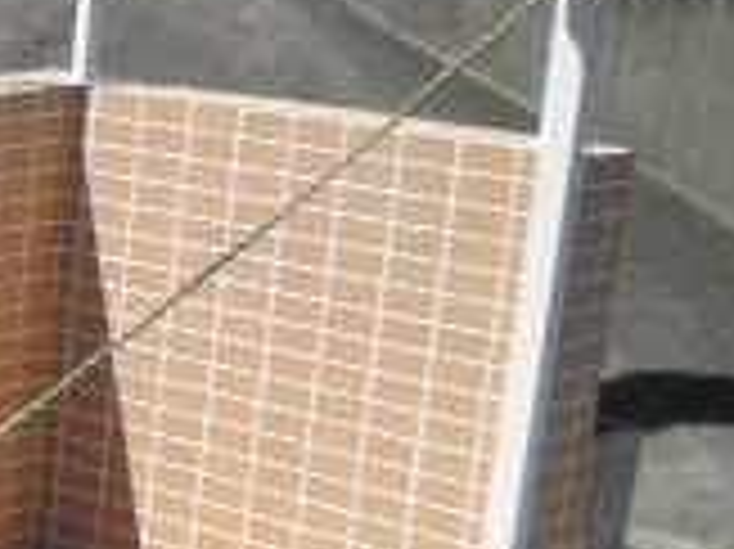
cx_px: -374
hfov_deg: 17.3
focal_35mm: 102
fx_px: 2161
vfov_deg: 14.3
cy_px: 508
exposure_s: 1/200
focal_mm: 4.7
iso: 64
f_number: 7.9
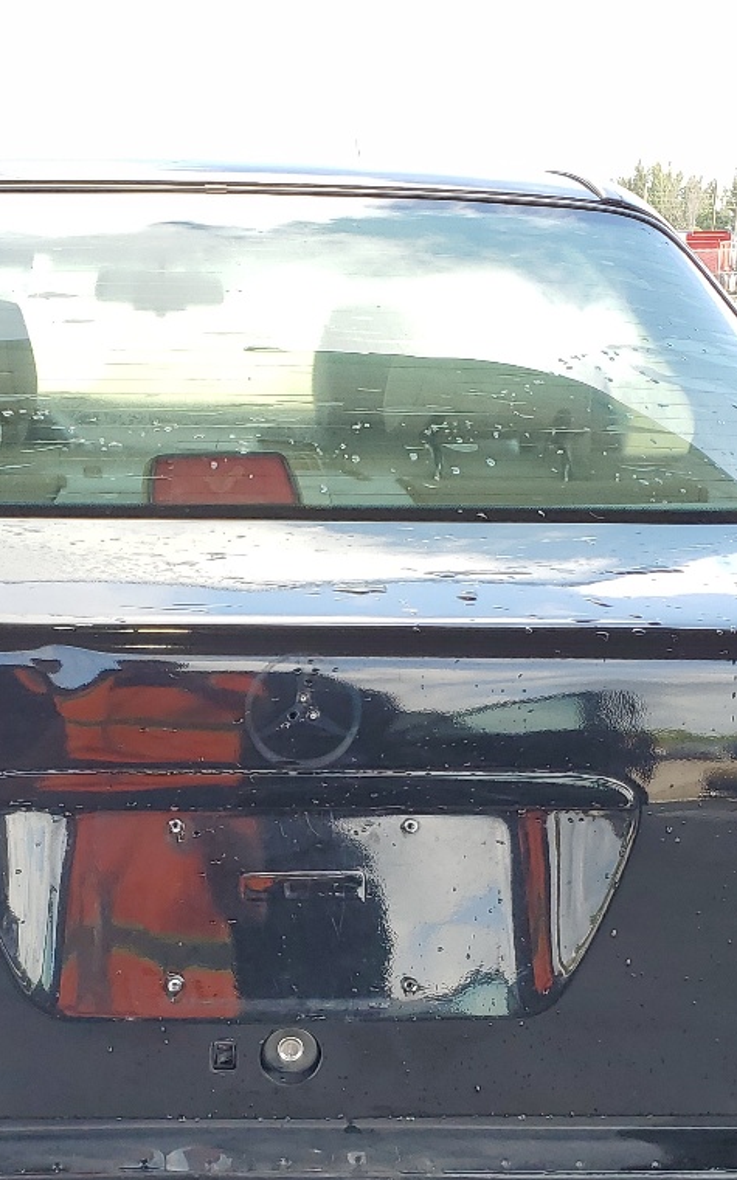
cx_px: 188
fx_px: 1864
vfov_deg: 34.7
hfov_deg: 22.2
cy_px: 800
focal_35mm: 58
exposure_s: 1/455
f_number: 1.5
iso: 50
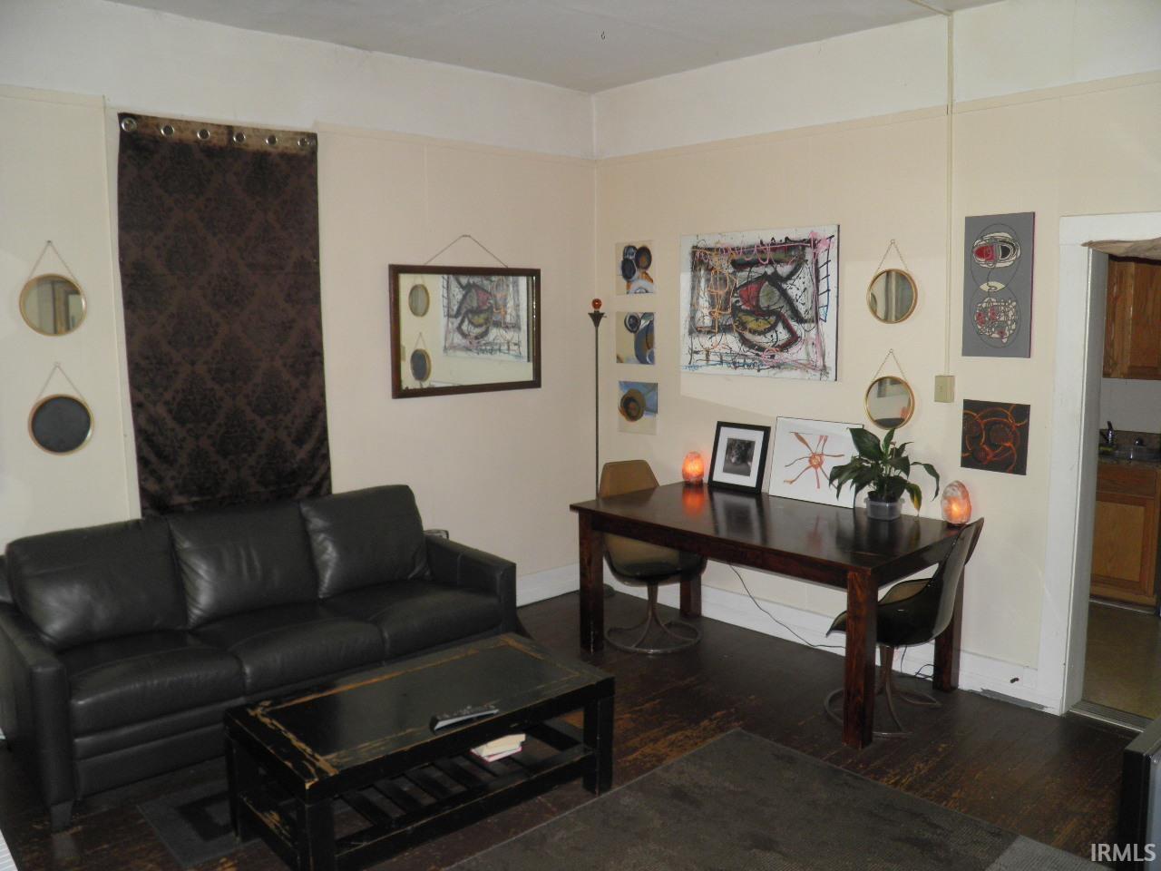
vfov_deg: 49.7
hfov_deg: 63.4
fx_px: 939
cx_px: 580
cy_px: 436
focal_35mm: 28
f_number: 2.8
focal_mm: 4.9
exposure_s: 1/30
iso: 100
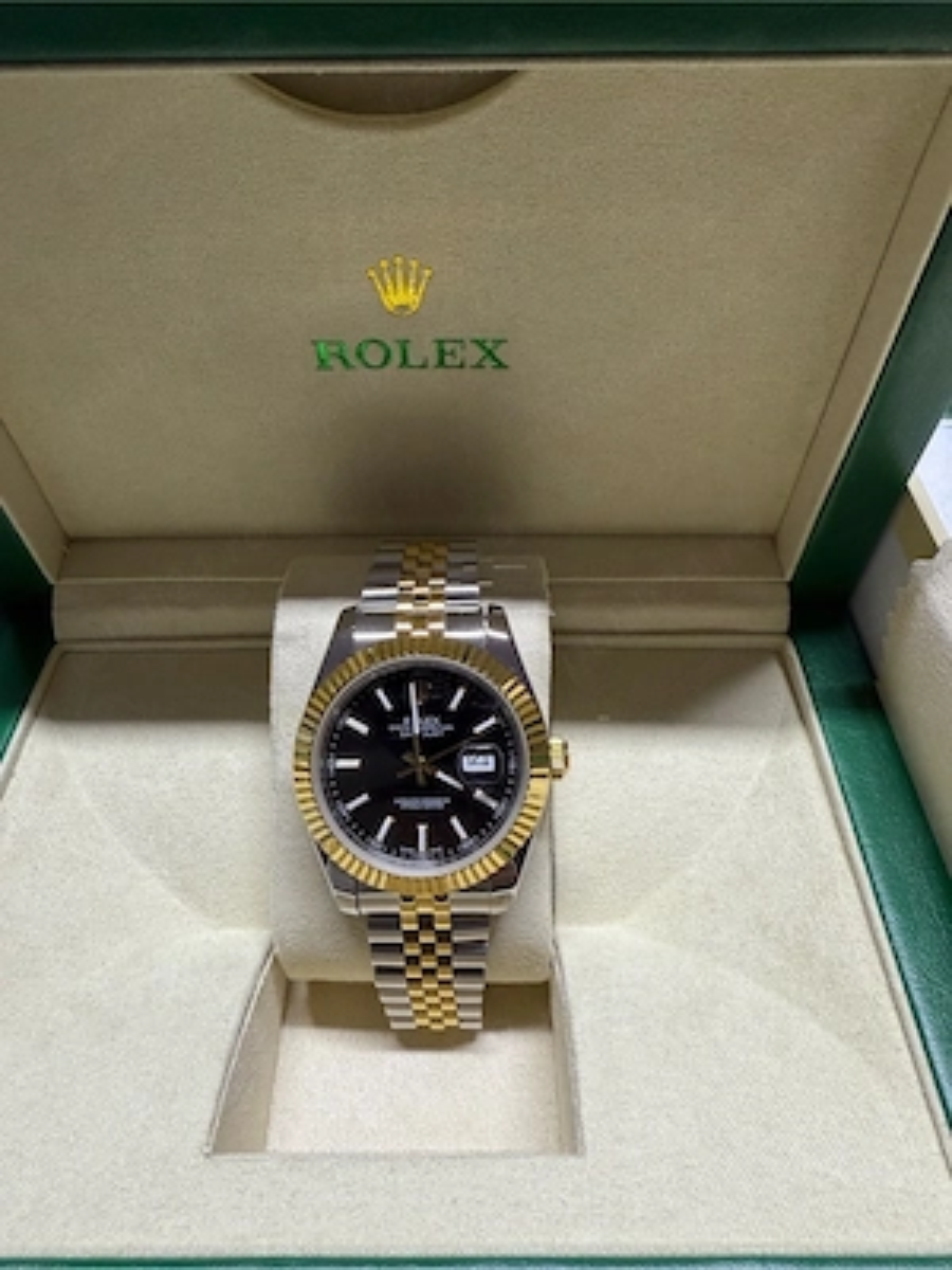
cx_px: 476
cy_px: 635
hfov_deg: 56.8
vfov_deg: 71.6
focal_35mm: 24
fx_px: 880
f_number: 2.2
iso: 160
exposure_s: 1/99
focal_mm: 2.22
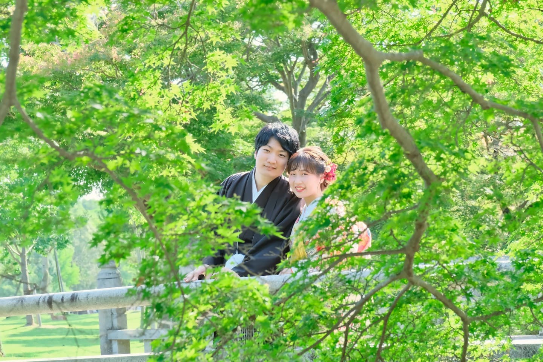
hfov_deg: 19.5
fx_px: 1584
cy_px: 181
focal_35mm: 105
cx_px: 272
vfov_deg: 13.0
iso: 1600
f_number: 8
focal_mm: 70
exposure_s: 1/160
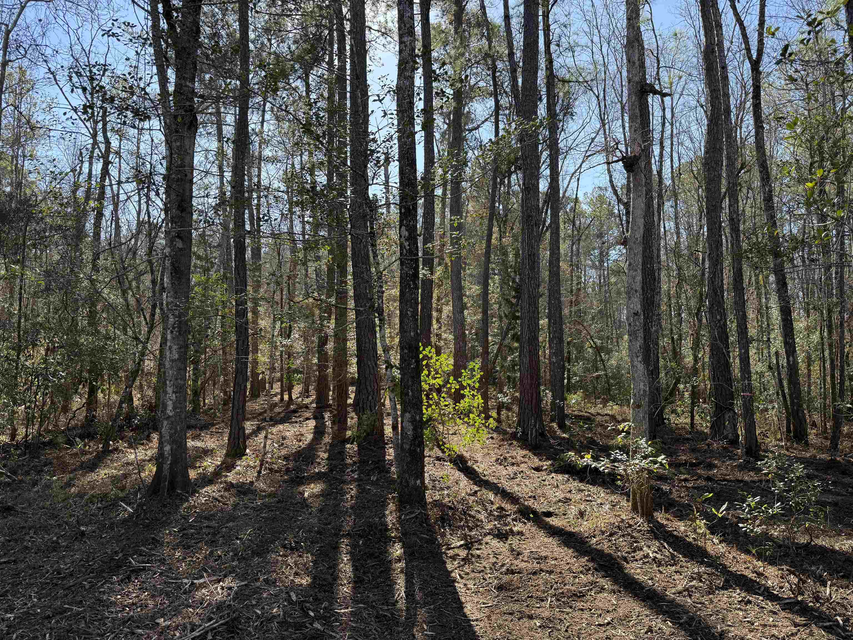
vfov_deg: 56.8
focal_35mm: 24
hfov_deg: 71.6
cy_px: 320
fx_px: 591
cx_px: 426
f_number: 1.78
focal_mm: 6.76
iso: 100
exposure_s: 1/1211
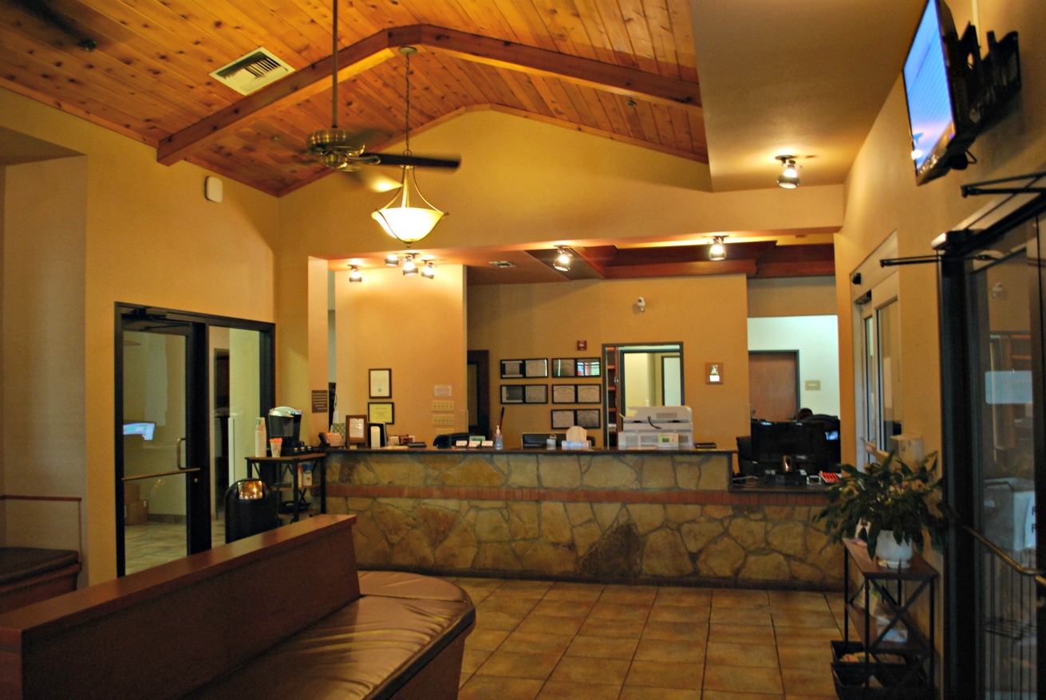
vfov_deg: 48.1
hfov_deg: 67.3
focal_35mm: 27
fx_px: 786
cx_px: 523
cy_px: 350
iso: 560
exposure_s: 1/30
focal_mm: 18
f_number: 3.5
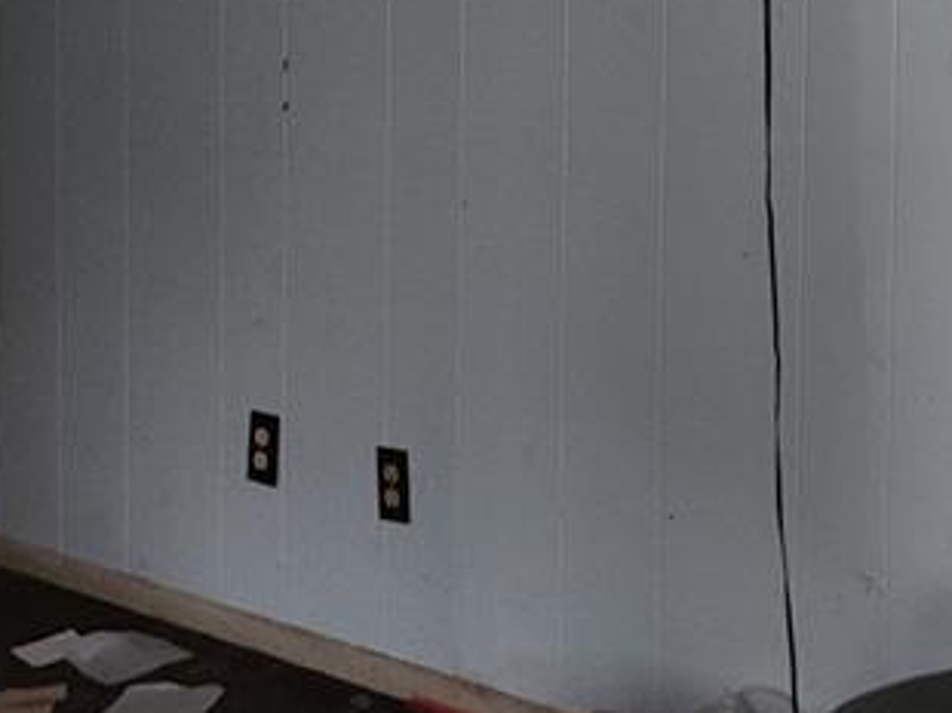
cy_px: -144
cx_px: 989
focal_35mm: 76
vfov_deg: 18.4
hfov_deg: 24.3
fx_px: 2089
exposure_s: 1/24
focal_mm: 6.4
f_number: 1.8
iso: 125
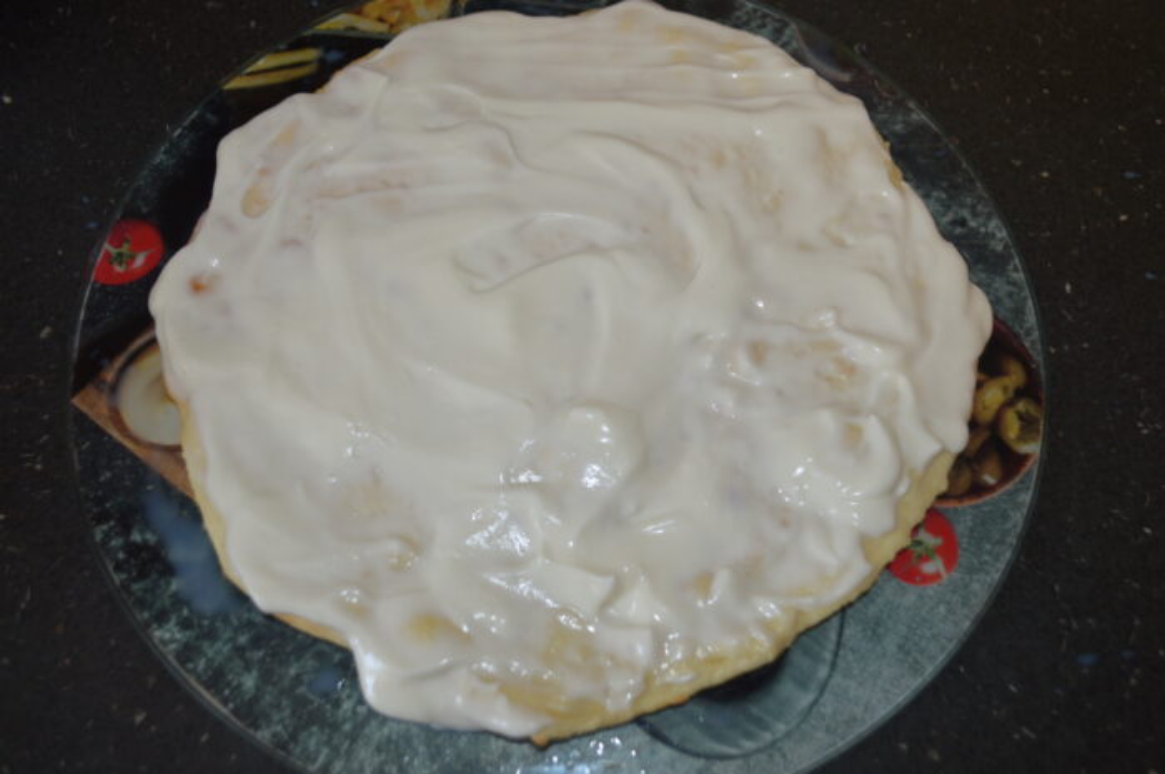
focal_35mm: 30
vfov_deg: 43.5
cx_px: 582
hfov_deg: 62.0
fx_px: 970
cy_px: 387
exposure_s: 1/30
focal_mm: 20
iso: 180
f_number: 3.8
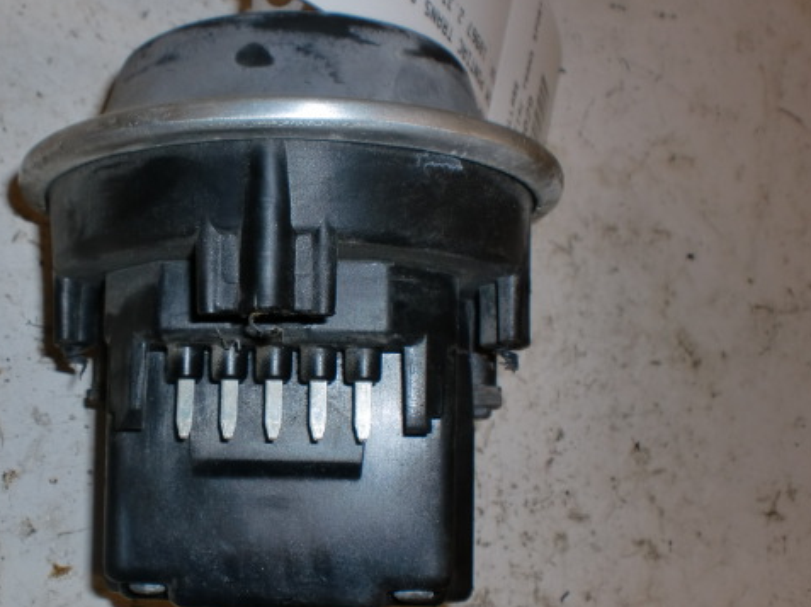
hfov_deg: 40.0
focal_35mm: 47
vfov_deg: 30.8
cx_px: 277
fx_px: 1100
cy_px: 316
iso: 64
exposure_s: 1/30
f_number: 5.6
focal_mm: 6.3
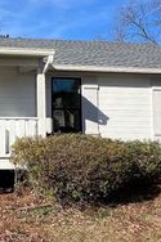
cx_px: -45
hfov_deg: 24.6
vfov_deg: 40.9
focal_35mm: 48
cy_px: 92
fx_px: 323
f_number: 1.8
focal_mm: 1.57
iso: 32
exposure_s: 1/2137
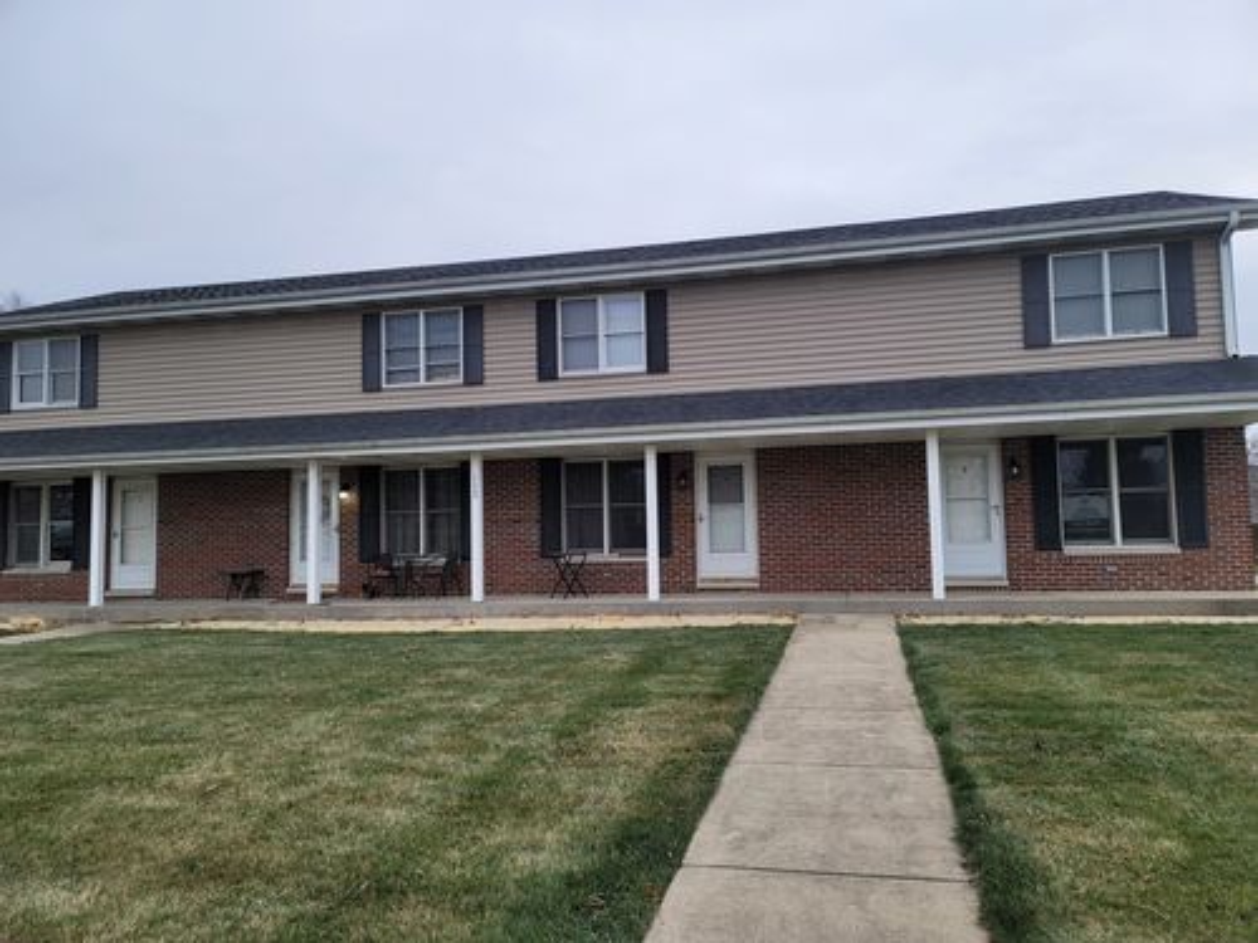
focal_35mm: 25
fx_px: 909
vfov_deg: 54.9
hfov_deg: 69.4
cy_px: 472
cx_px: 629
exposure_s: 1/102
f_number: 1.8
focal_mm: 7
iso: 20
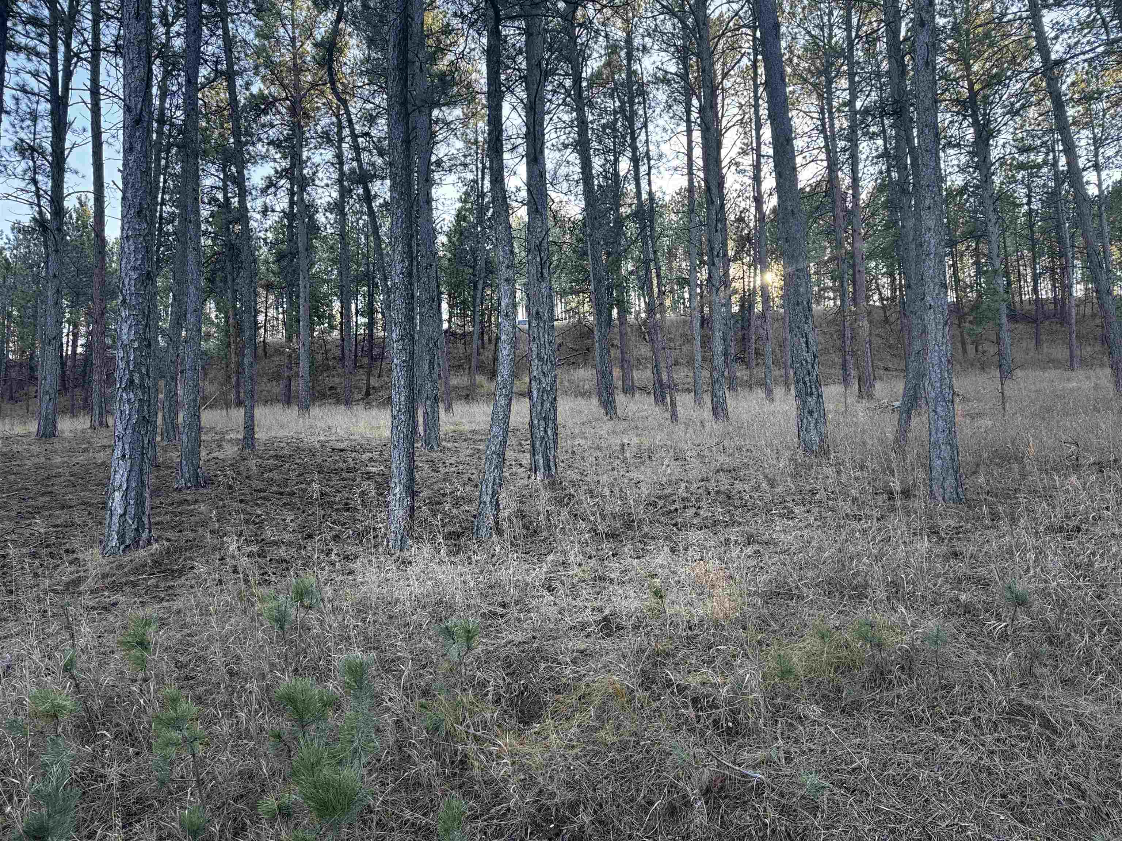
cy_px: 420
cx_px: 561
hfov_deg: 71.6
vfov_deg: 56.8
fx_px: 778
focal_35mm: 24
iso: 80
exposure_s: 1/169
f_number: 1.78
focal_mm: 6.76
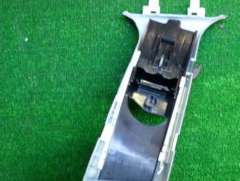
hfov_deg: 36.7
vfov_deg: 27.7
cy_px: 137
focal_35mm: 52
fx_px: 361
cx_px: 135
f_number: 2.3
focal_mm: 5.4
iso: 200
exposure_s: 1/40
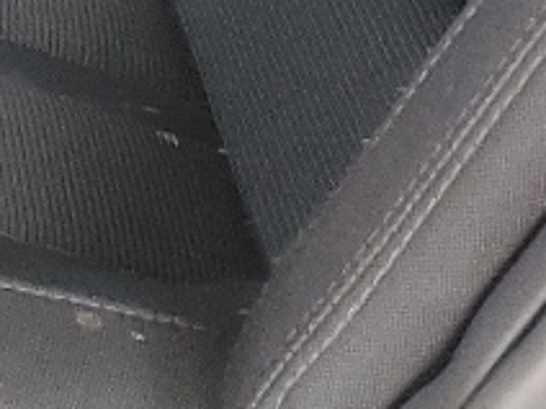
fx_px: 3092
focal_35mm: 196
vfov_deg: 6.9
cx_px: -554
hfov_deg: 9.4
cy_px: -777
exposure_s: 1/60.2
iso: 105
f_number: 1.5
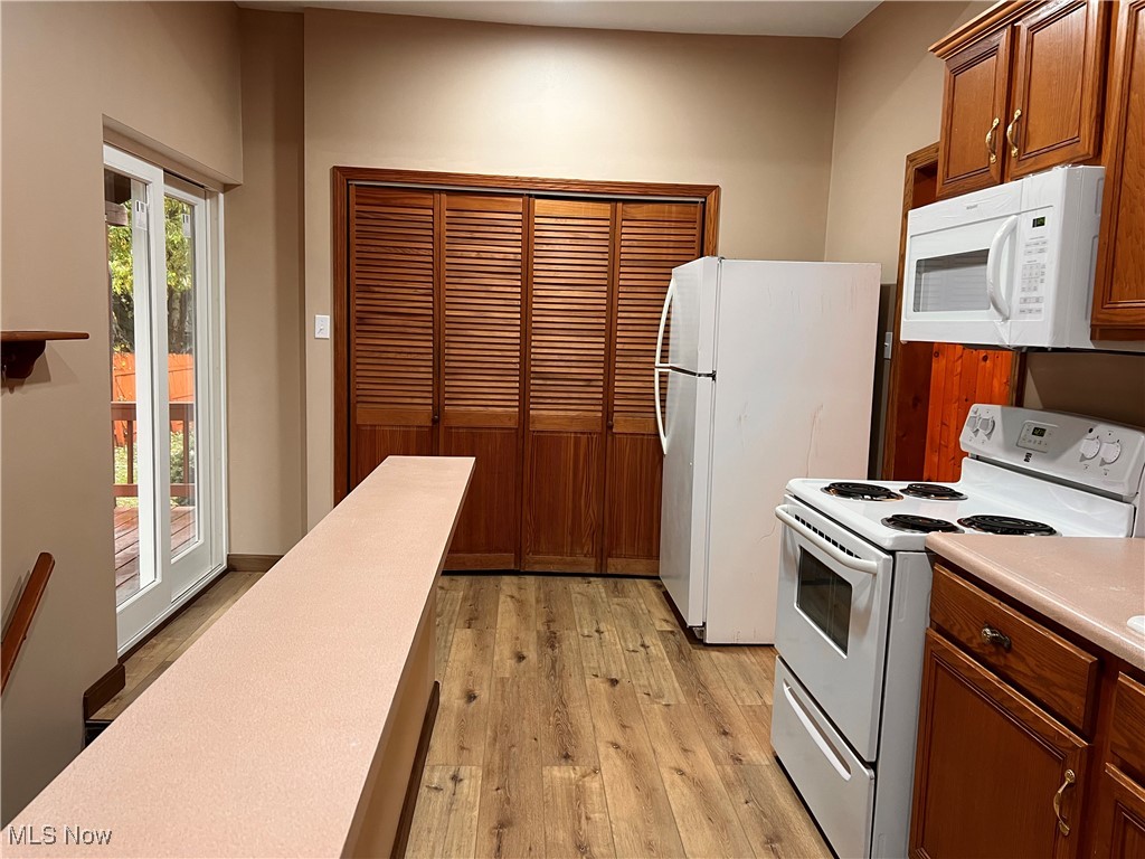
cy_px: 430
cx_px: 572
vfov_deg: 53.1
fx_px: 860
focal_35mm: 26
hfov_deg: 67.3
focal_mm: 5.7
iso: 200
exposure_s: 1/60
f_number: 1.5
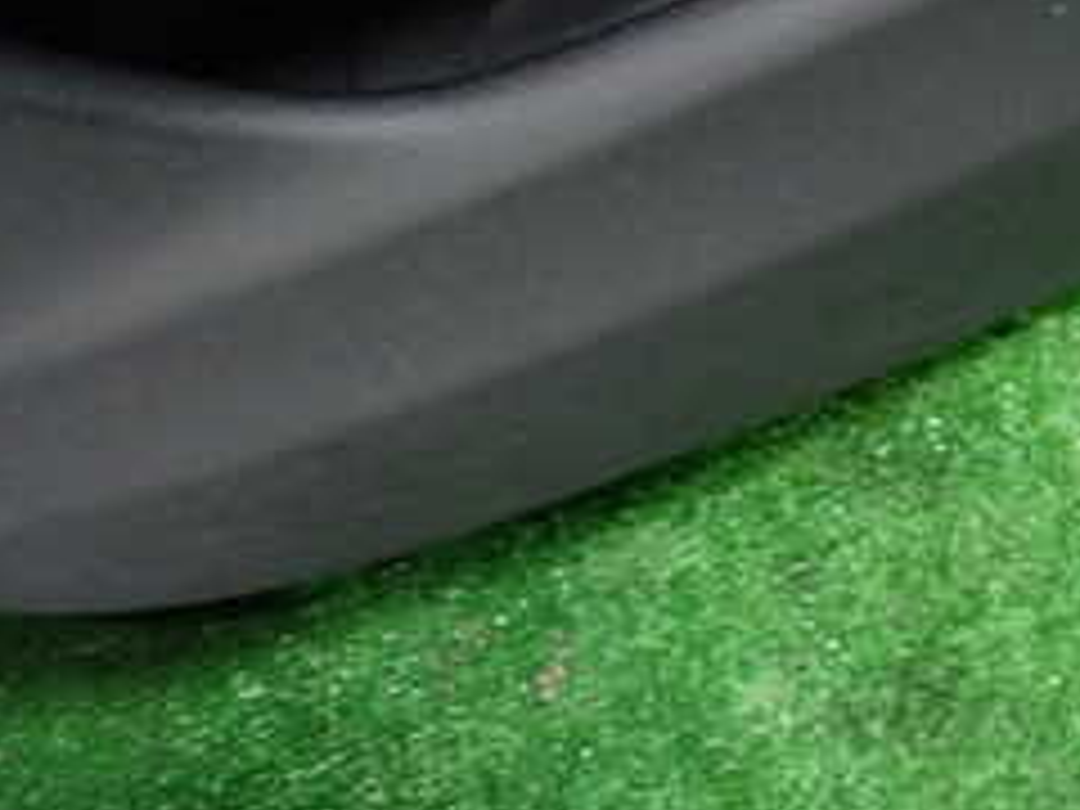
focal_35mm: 75
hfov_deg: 25.3
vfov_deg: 18.7
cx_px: 940
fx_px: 2340
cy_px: -122
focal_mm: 5.4
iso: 500
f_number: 2.3
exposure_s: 1/30
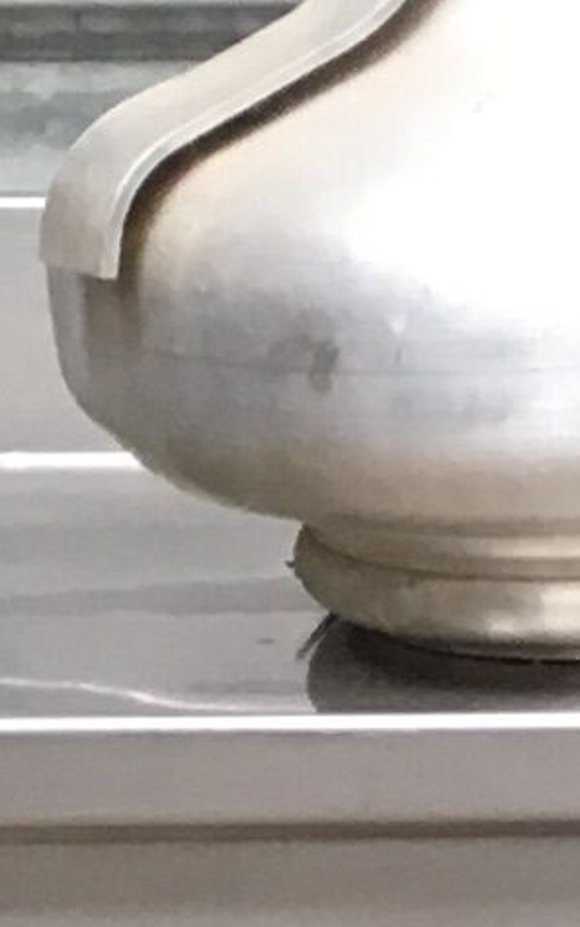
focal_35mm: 261
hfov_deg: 4.3
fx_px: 6599
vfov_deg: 8.0
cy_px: 884
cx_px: 2966
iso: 32
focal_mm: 4.15
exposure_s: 1/33
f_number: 2.2
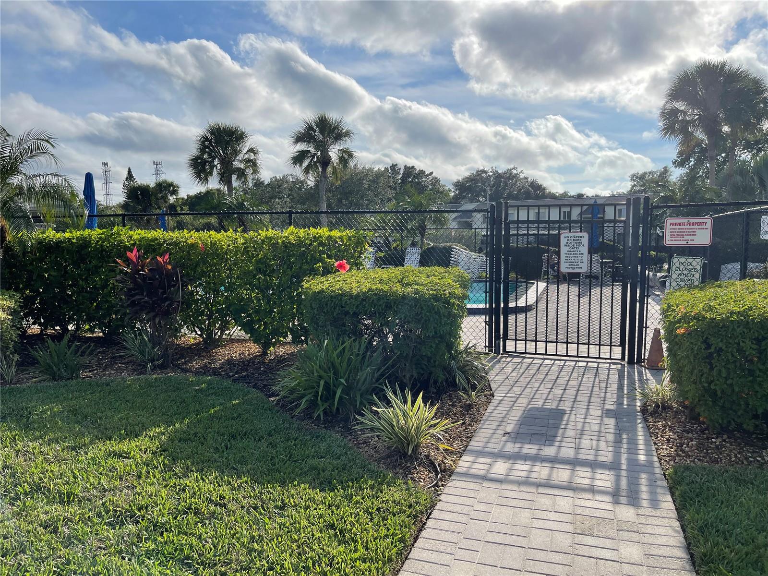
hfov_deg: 69.4
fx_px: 555
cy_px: 288
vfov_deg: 54.9
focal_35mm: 25
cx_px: 384
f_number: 1.6
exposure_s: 1/7937
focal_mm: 5.1
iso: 32
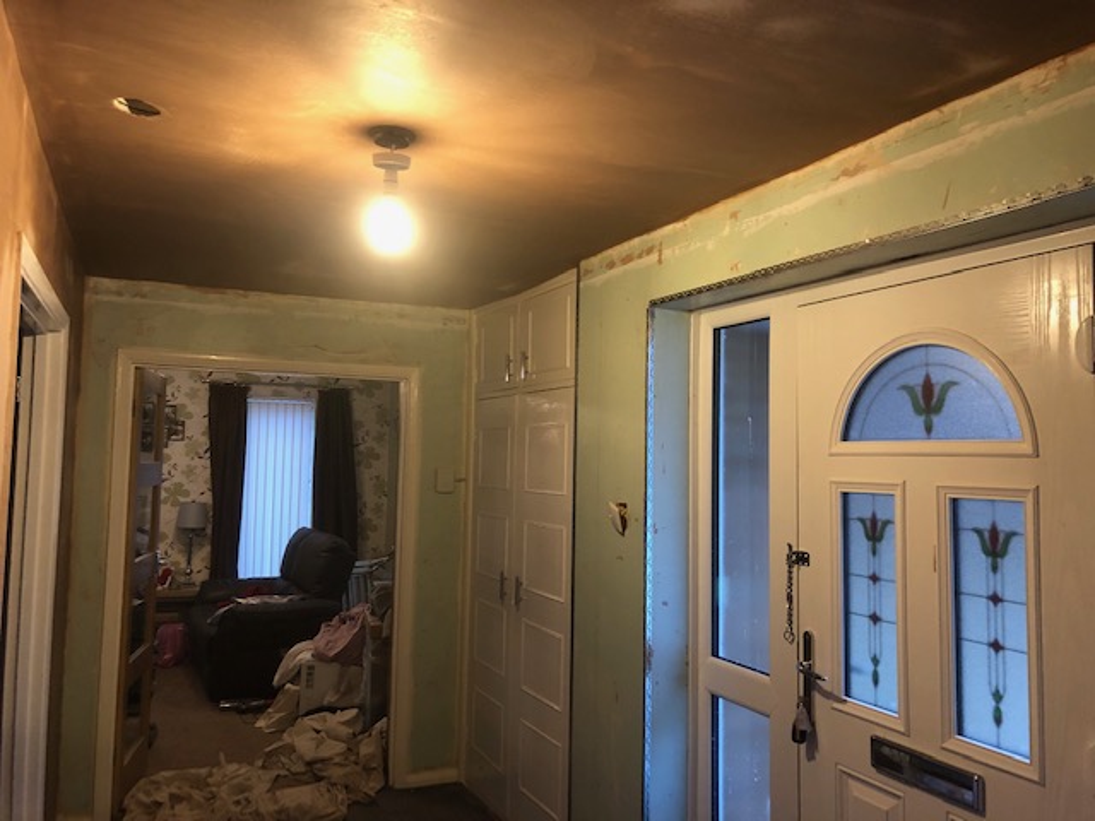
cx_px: 548
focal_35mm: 28
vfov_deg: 49.7
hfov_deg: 63.4
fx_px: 886
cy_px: 410
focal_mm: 4
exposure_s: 1/17
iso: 80
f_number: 1.8
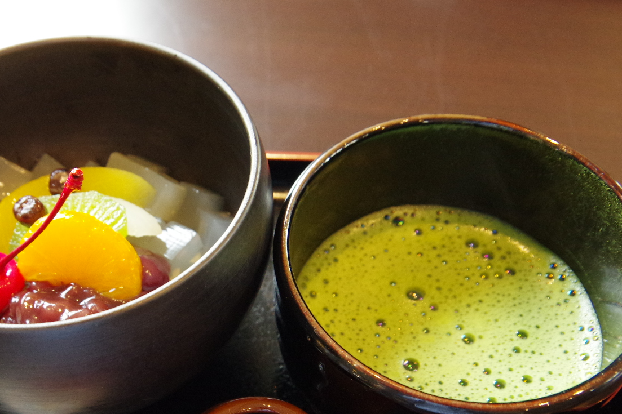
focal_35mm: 47
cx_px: 179
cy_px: 320
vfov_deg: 28.1
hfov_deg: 41.1
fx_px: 812
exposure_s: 1/50
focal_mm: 18
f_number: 5
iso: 1600
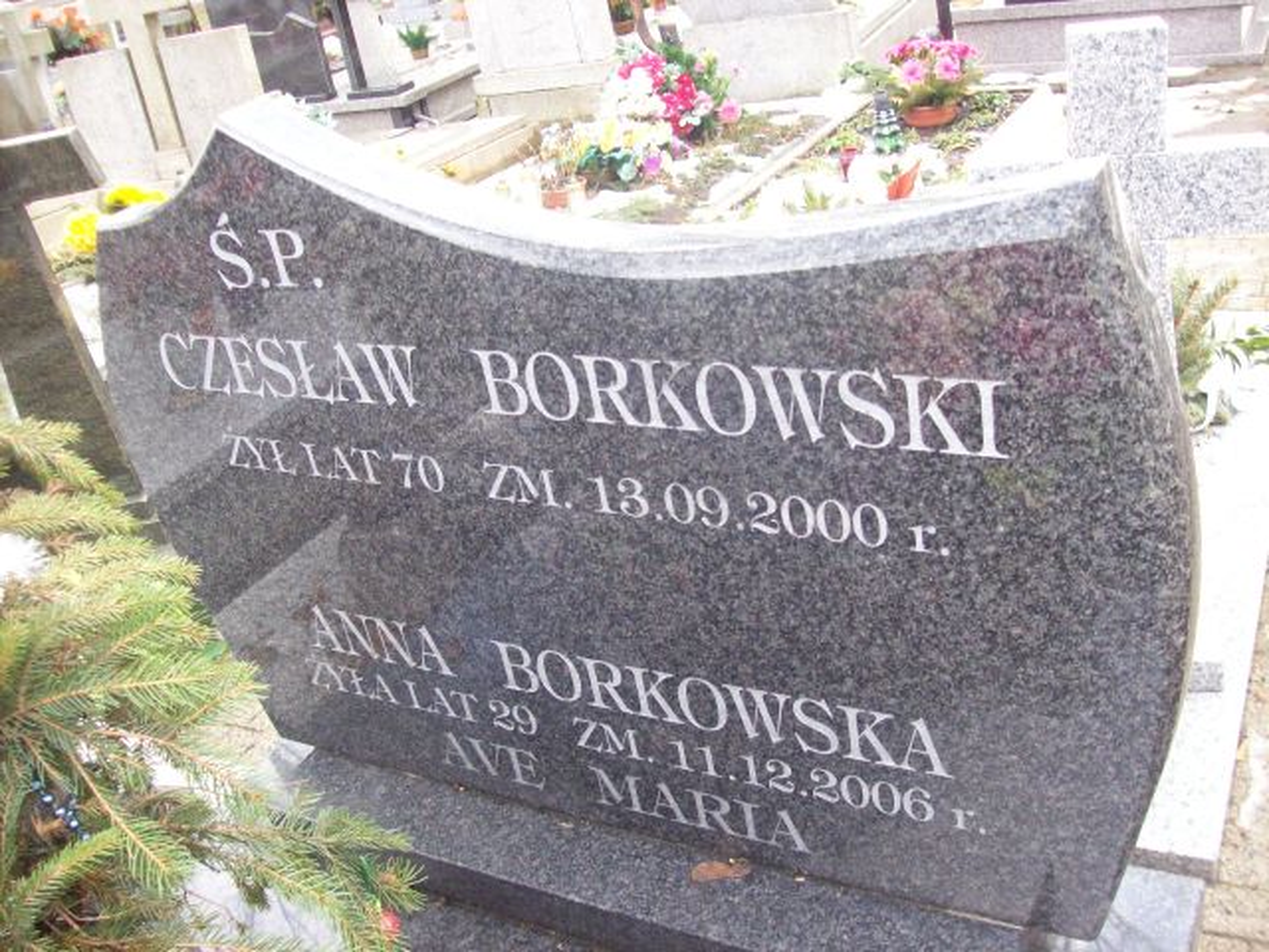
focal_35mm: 36
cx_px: 634
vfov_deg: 39.7
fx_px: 1320
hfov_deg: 51.4
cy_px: 476
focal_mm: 6
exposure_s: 1/64
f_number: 2.7
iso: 200
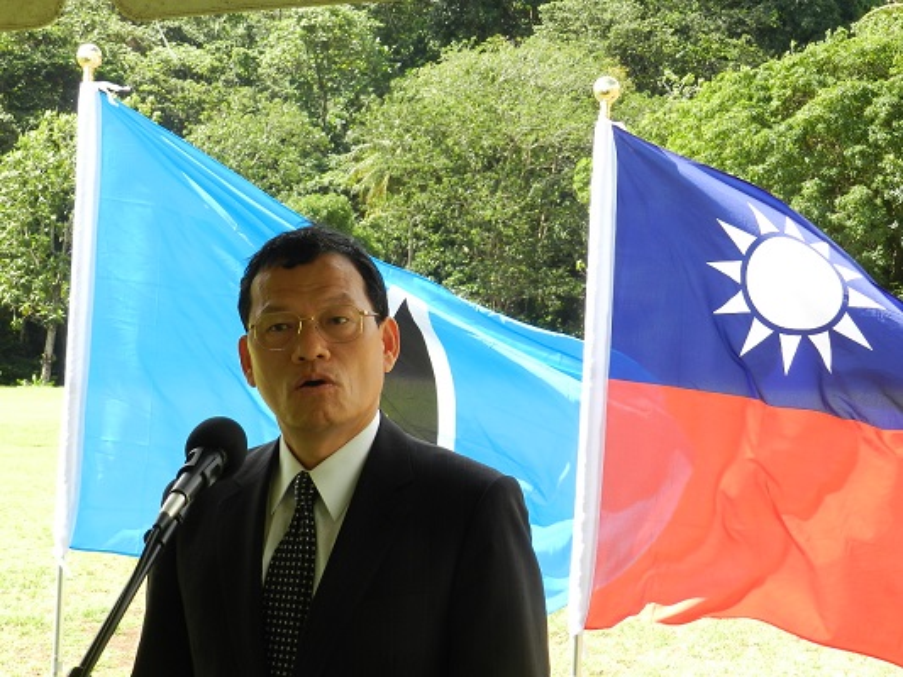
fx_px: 2192
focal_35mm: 84
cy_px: 338
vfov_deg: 17.6
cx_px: 452
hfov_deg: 23.3
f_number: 4.4
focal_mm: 14.9
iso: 160
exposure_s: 1/250
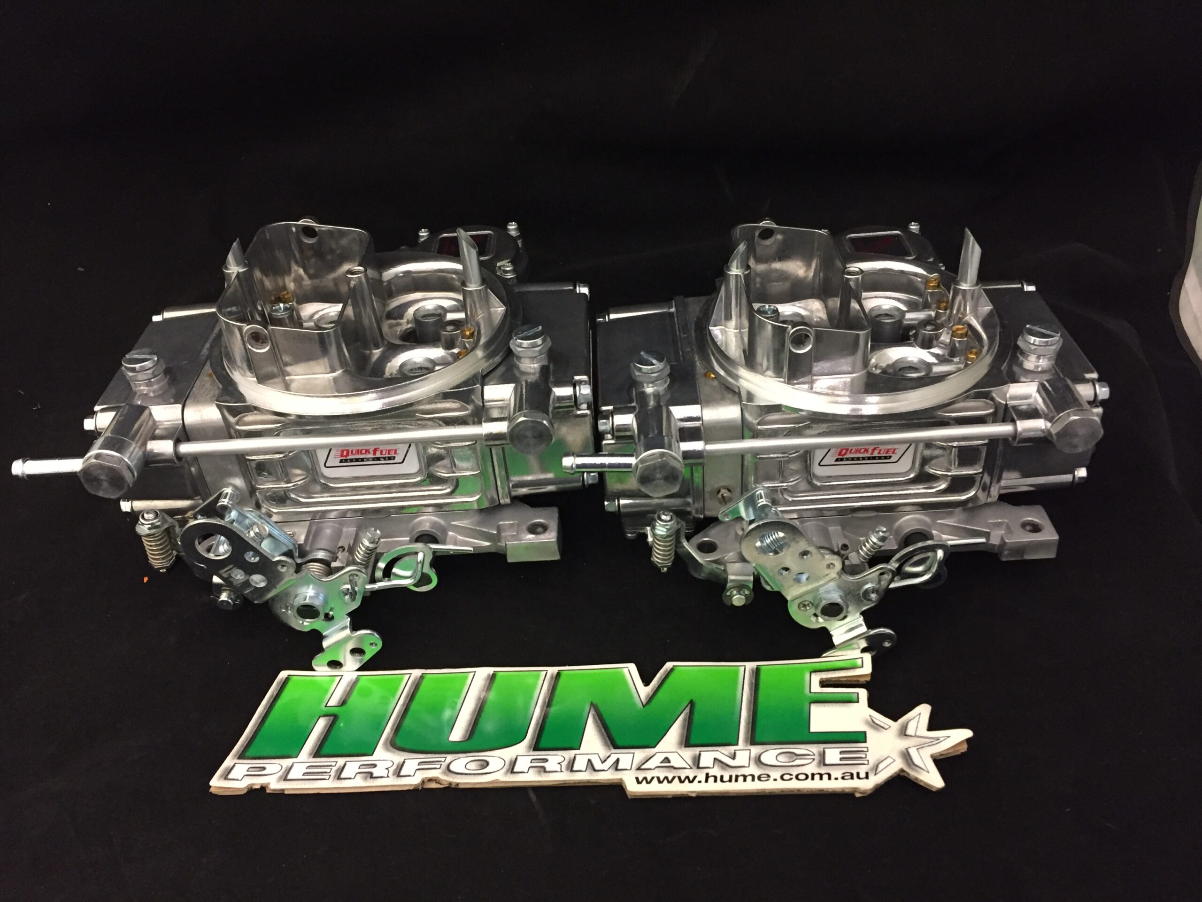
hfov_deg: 61.7
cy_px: 451
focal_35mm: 29
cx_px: 601
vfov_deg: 48.2
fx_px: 1007
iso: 250
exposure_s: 1/33
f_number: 2.2
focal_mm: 4.15
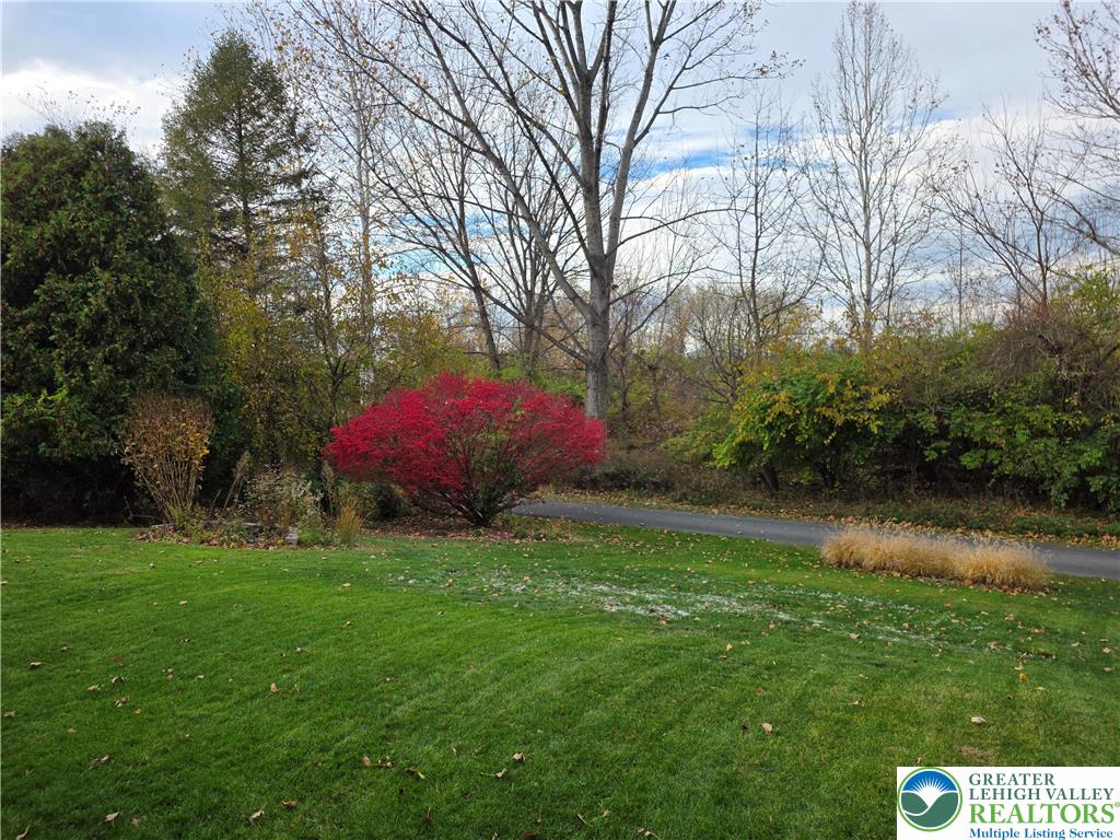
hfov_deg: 73.9
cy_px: 420
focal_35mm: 23
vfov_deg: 58.9
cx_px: 560
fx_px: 744
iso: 80
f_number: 1.7
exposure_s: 1/1809
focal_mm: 6.25
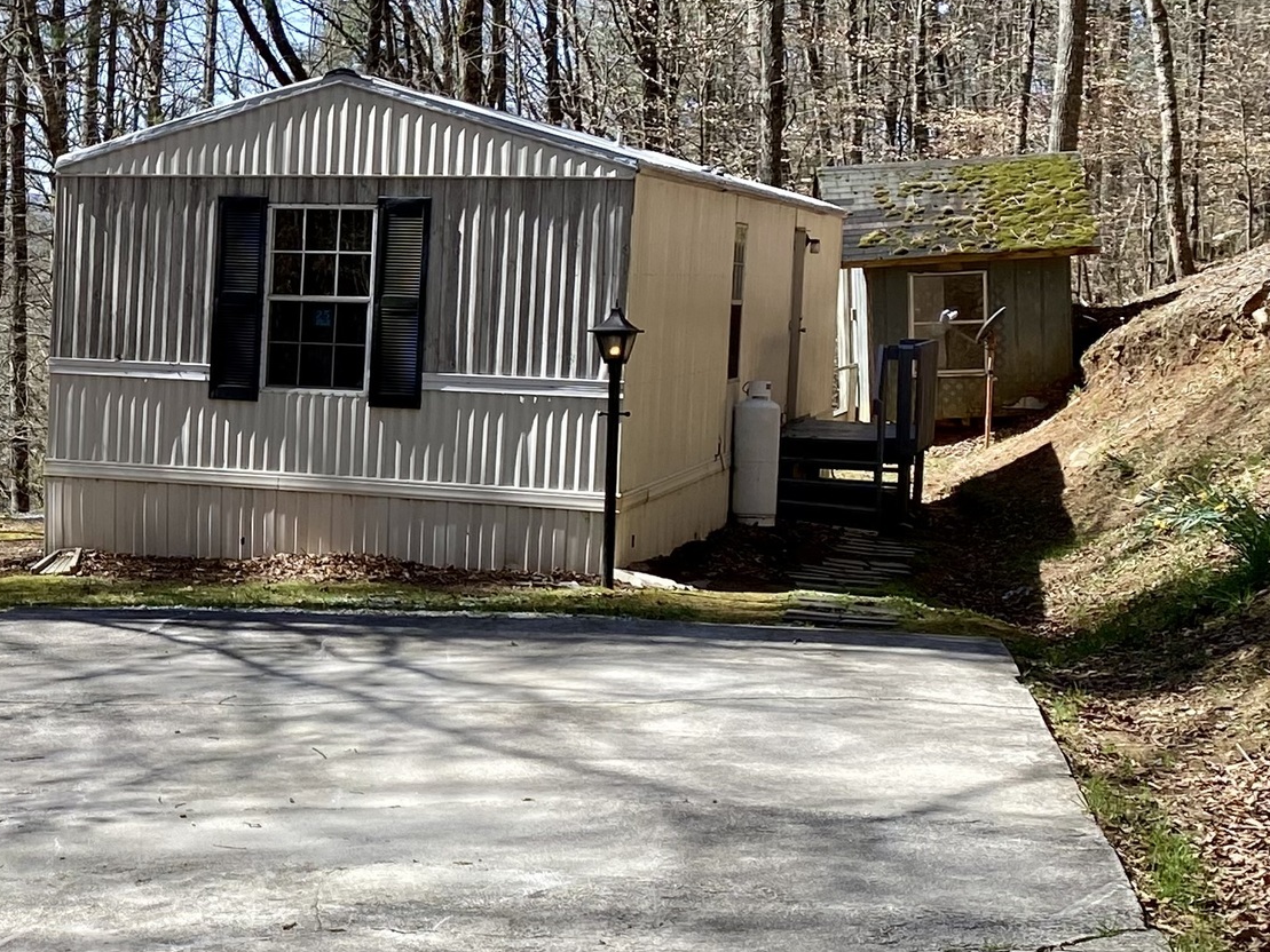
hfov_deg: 24.3
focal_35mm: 72
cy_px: 445
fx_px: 2642
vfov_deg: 20.4
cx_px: -285
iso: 32
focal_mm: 4.25
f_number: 1.8
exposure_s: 1/1429
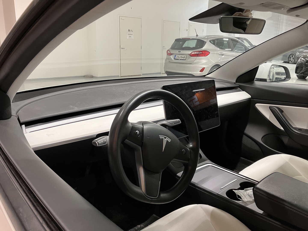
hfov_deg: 63.4
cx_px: 154
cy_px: 116
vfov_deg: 49.7
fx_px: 249
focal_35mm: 28
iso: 200
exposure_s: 1/50
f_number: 1.8
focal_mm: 3.99
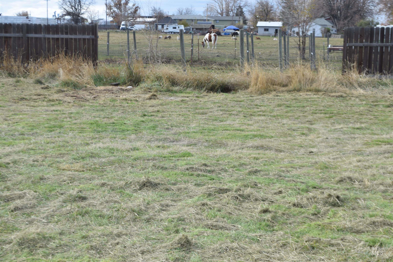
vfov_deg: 20.6
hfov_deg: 30.5
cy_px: 131
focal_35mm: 66
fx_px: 720
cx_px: 196
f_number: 7.1
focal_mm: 44
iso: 100
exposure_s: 1/200
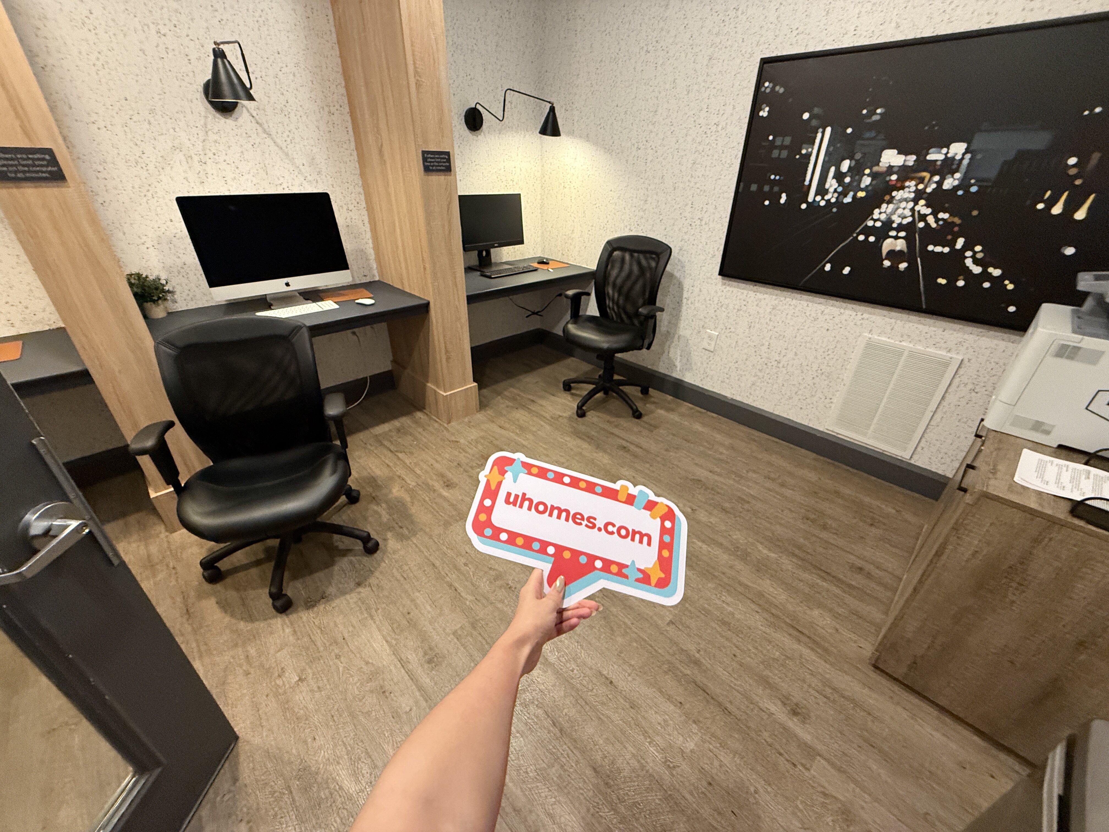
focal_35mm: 14
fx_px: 449
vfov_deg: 85.7
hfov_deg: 102.1
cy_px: 416
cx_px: 554
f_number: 2.2
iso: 500
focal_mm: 2.22
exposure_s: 1/60
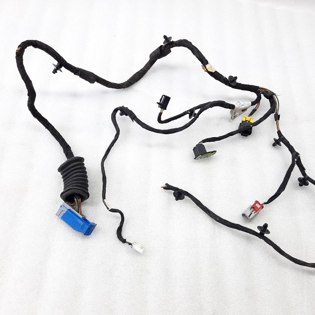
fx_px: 309
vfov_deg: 54.0
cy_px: 159
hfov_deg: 54.0
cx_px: 169
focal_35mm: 30
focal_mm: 4.6
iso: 80
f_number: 2
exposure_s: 1/50
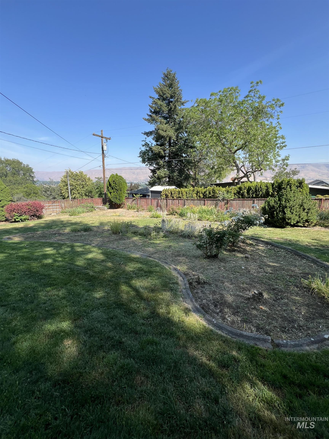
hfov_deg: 89.9
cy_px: 220
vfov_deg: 106.2
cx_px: 164
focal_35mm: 13
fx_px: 165
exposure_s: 1/570
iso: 32
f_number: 1.8
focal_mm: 1.57
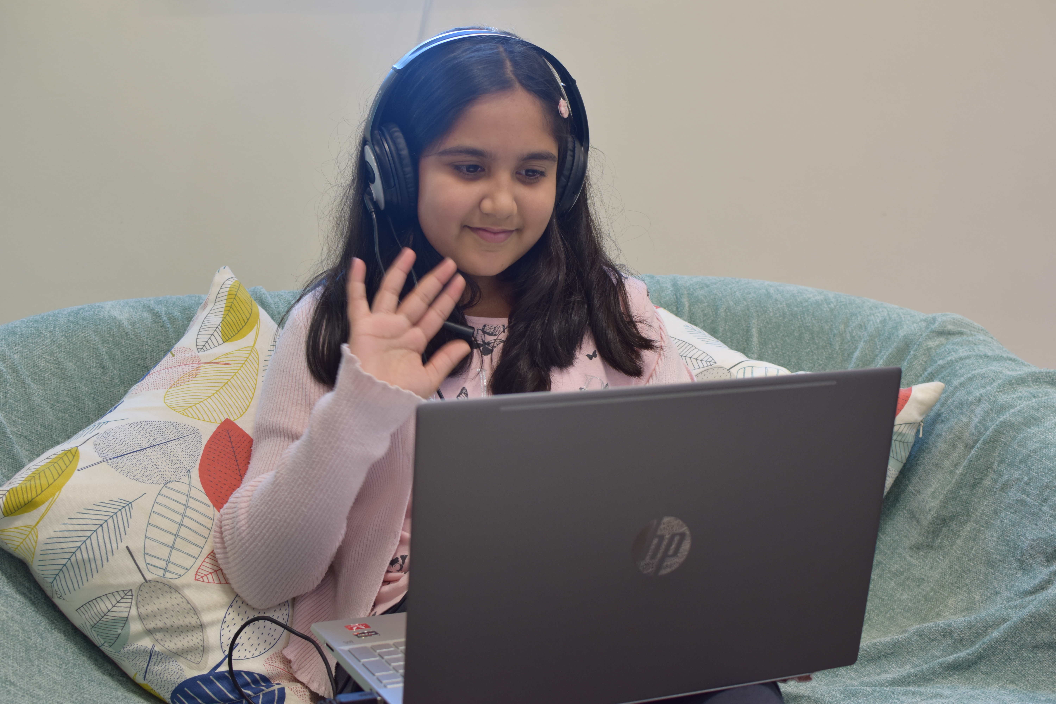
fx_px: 1540
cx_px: 528
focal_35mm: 52
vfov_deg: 25.8
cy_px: 352
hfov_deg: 37.9
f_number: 4
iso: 400
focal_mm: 35
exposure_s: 1/60
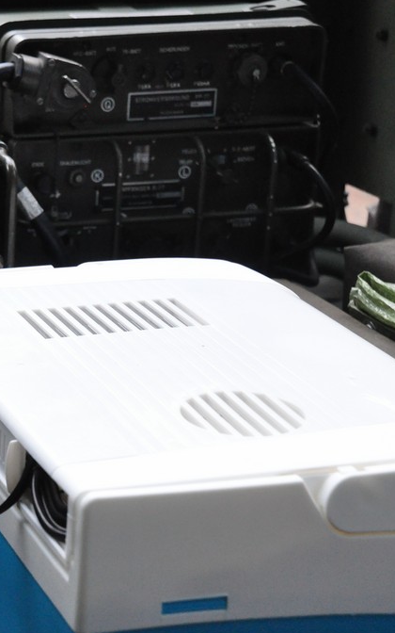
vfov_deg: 19.5
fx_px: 1843
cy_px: 318
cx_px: -68
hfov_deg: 12.0
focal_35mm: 107
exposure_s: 1/125
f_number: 5.6
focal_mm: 46
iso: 2000
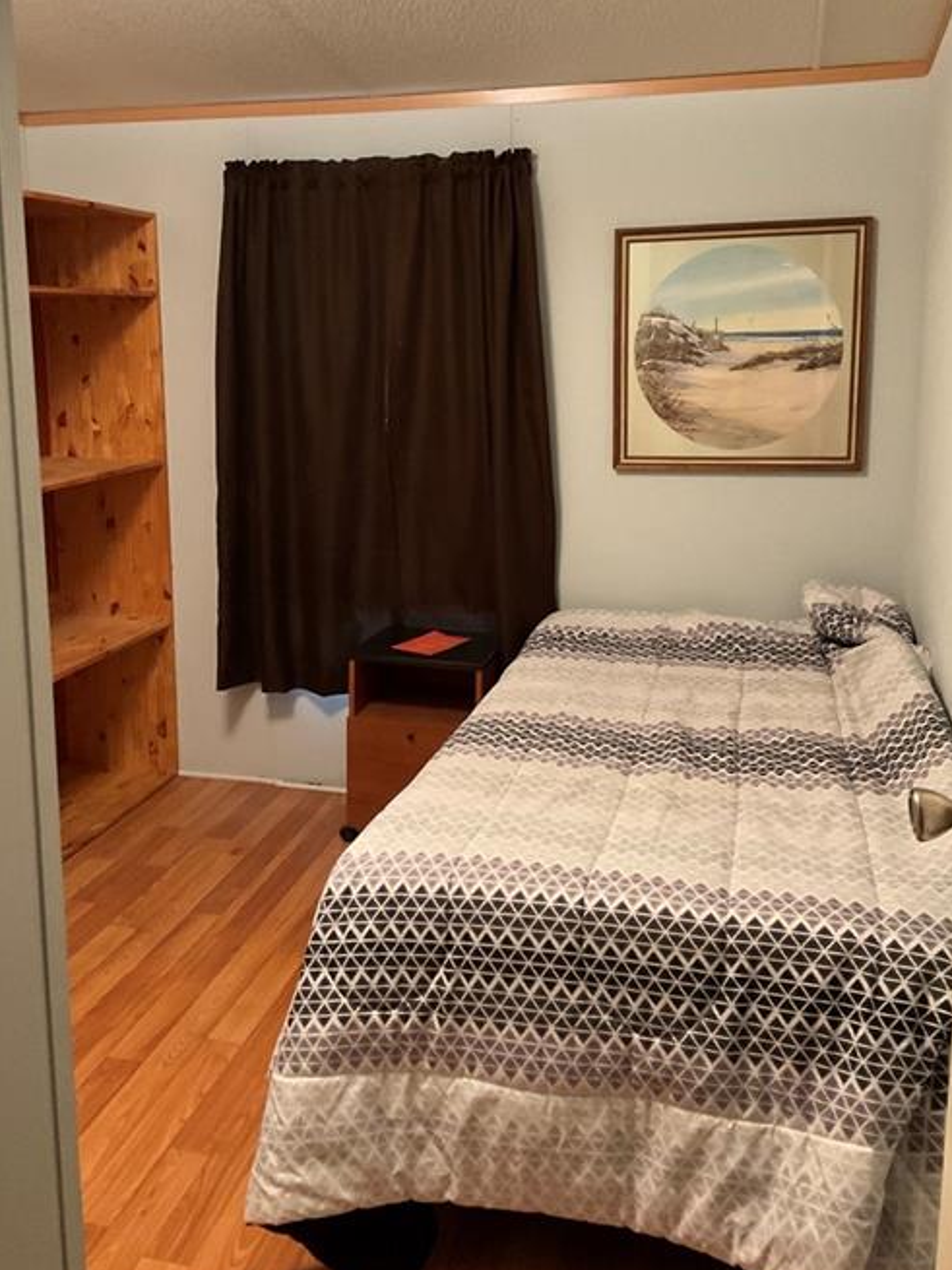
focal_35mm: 34
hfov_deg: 41.7
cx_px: 432
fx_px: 1247
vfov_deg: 53.8
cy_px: 543
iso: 320
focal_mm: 3
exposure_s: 1/30
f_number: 1.8
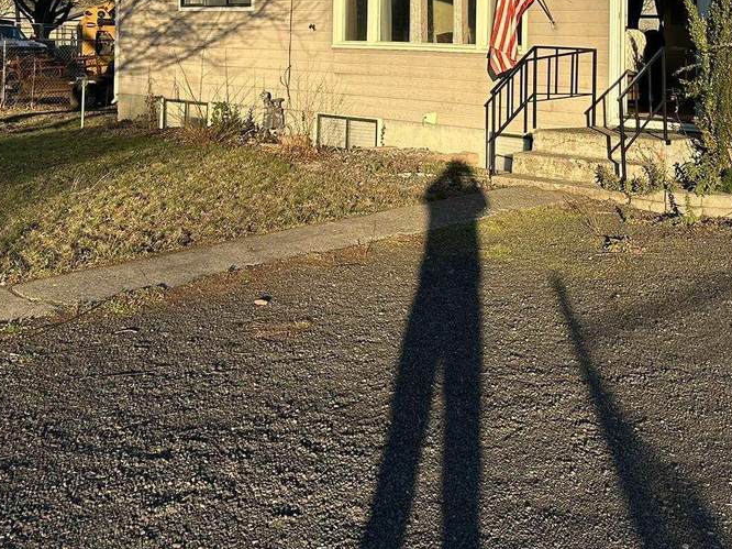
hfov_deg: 38.1
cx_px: 431
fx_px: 1057
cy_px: 23
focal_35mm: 50
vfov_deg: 27.7
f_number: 1.5
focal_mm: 5.7
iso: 50
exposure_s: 1/2571
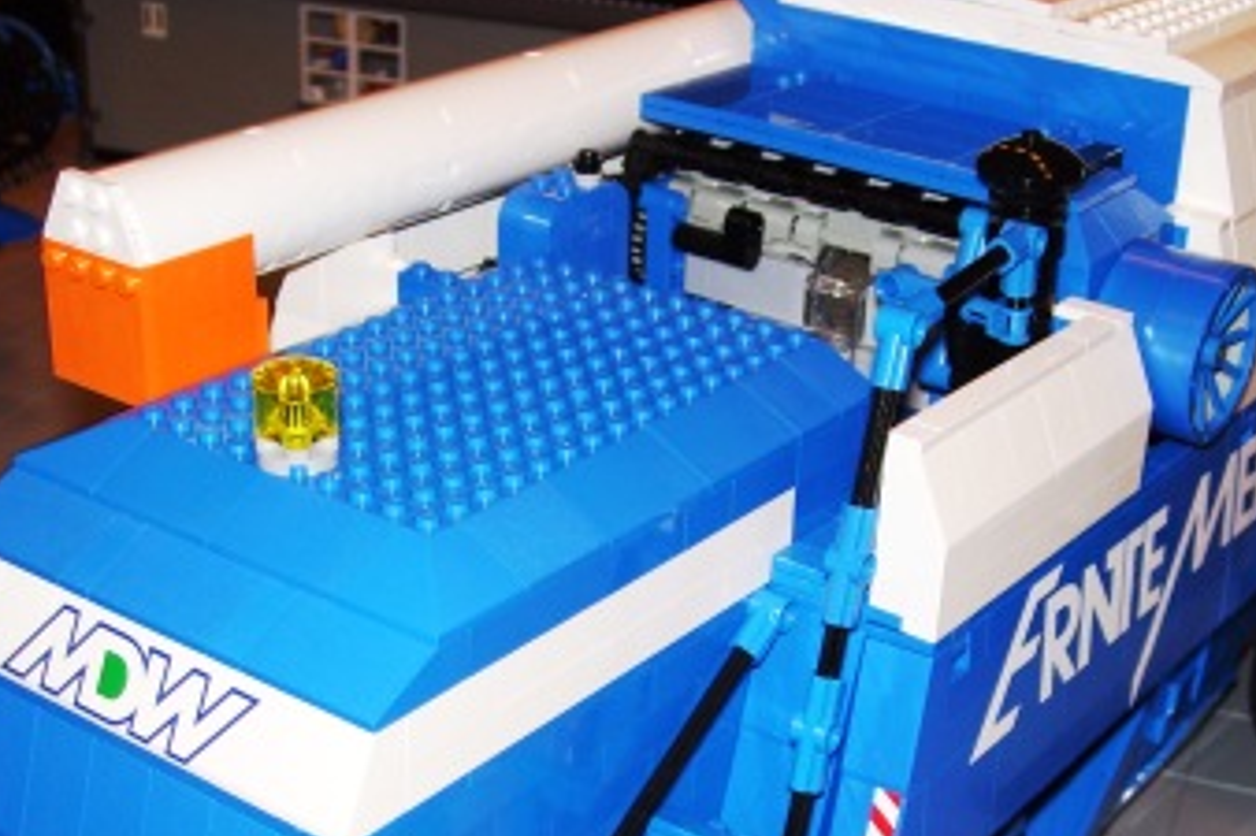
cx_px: 595
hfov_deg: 32.4
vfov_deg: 21.7
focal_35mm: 62
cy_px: 598
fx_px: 2162
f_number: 3
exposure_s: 1/60
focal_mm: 7.6
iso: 80
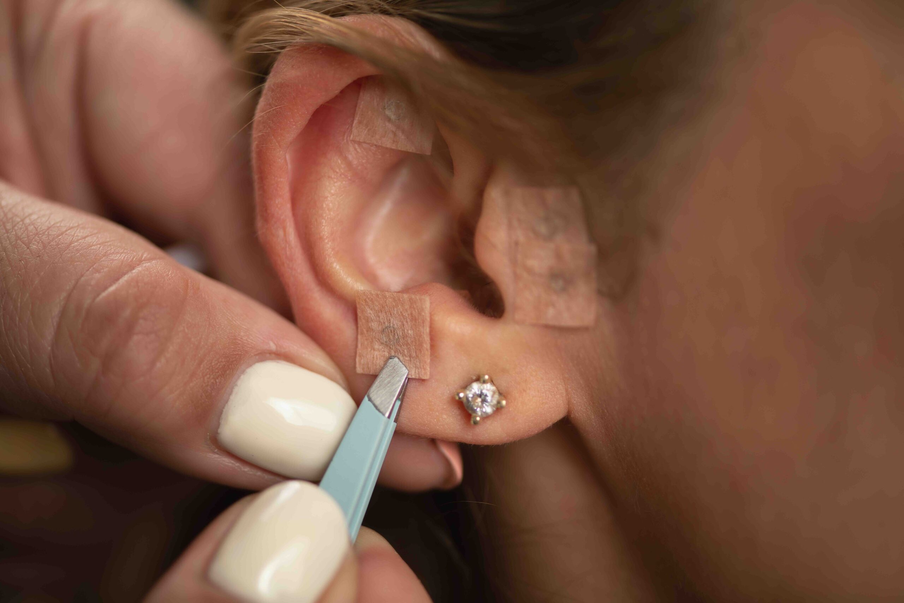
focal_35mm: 105
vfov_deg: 13.0
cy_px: 302
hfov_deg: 19.5
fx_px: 2637
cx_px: 452
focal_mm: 105
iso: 64
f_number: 3.2
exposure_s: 1/160
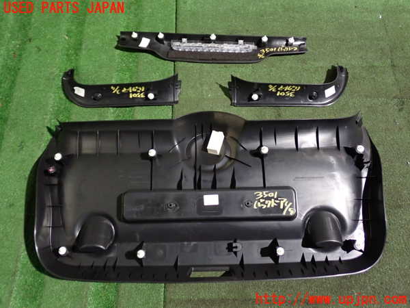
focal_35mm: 36
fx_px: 426
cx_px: 205
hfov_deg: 51.4
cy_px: 154
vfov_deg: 39.7
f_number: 2.5
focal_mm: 6.37
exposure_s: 1/13
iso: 800
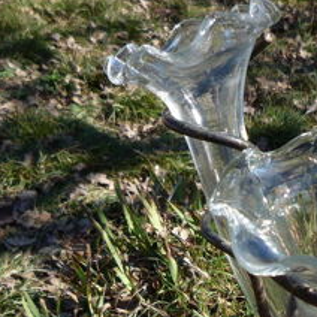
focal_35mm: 80
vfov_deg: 20.2
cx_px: 321
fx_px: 829
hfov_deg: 20.9
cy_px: 387
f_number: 4
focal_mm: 5.2
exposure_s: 1/320
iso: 100
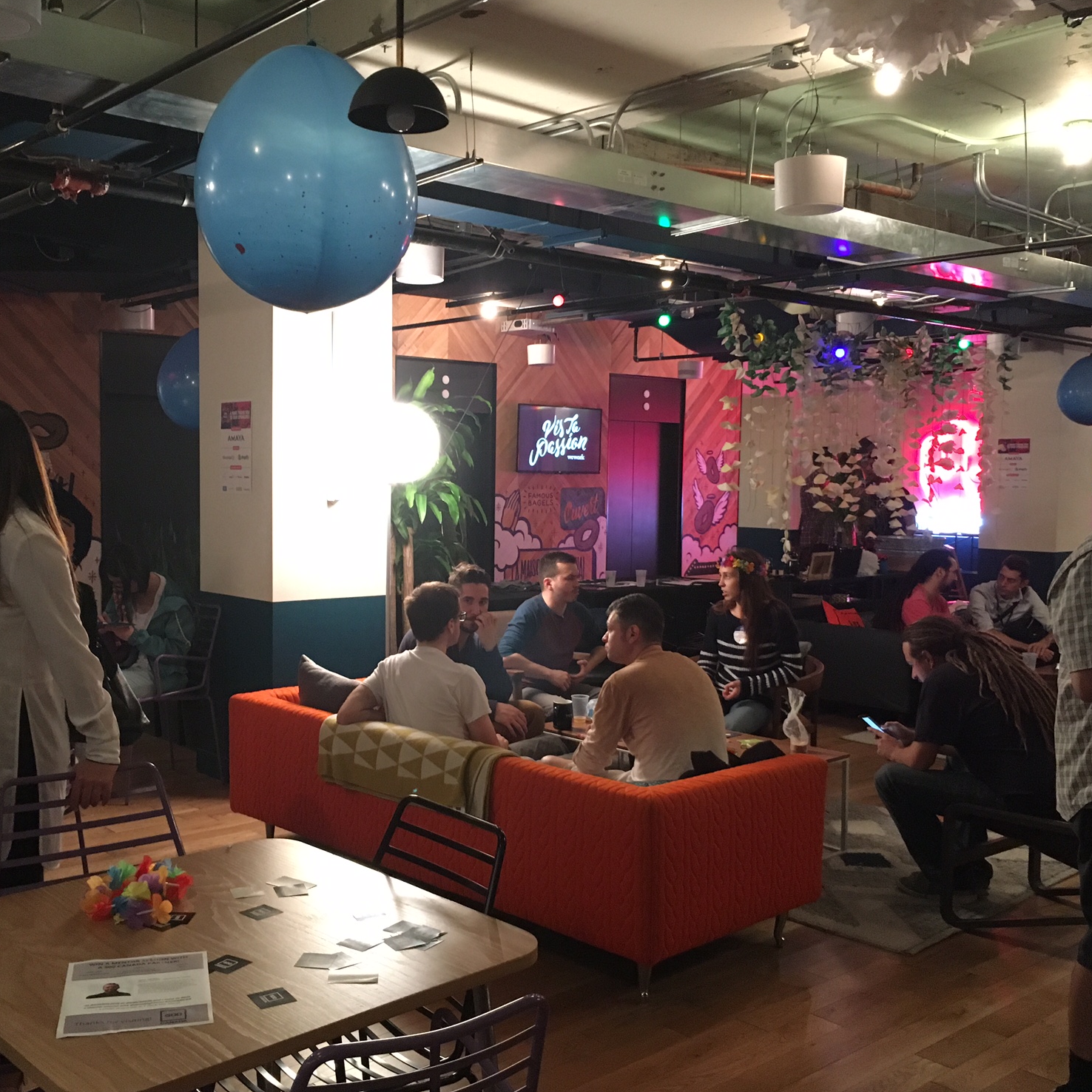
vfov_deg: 47.2
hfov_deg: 47.1
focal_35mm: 35
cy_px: 549
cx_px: 461
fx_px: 1249
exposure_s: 1/15
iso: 200
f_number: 2.2
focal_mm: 4.15
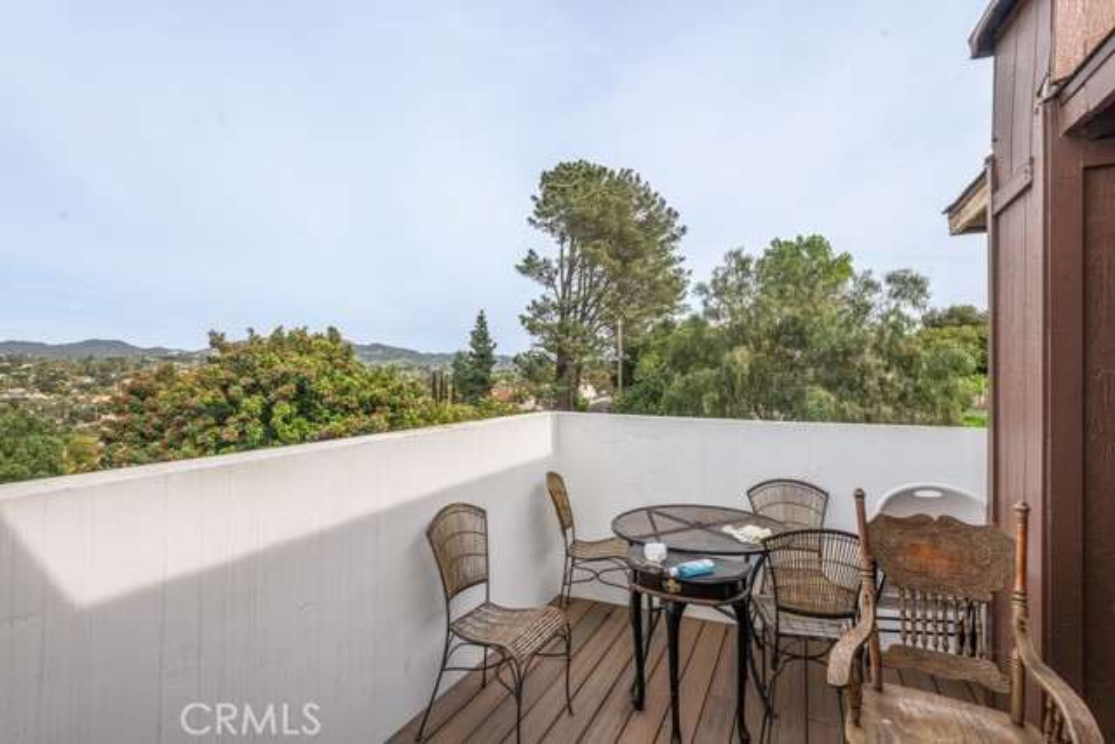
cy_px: 372
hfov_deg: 96.7
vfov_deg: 73.8
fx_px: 496
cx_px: 558
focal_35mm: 16
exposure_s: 1/400
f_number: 9
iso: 64
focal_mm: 16
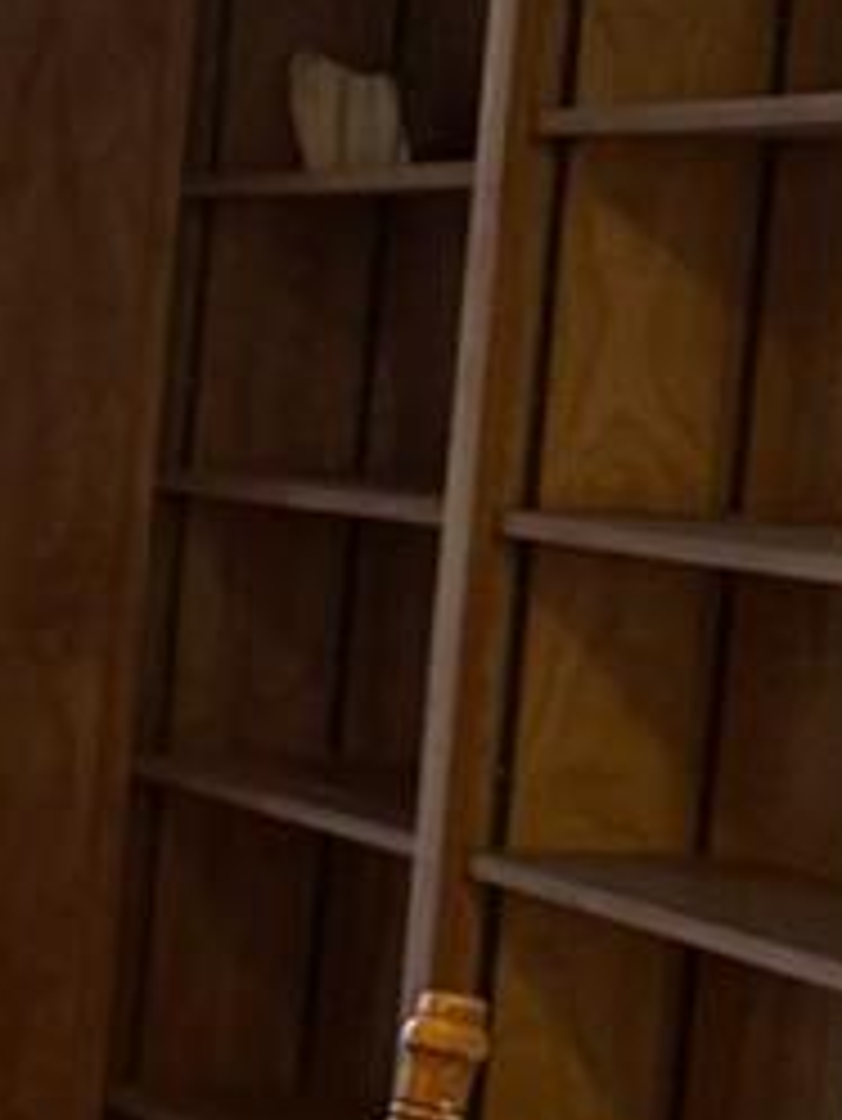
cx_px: -1549
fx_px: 4796
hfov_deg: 8.6
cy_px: 1026
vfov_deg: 13.2
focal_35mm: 148
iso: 160
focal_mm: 6.76
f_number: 1.78
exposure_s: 1/60
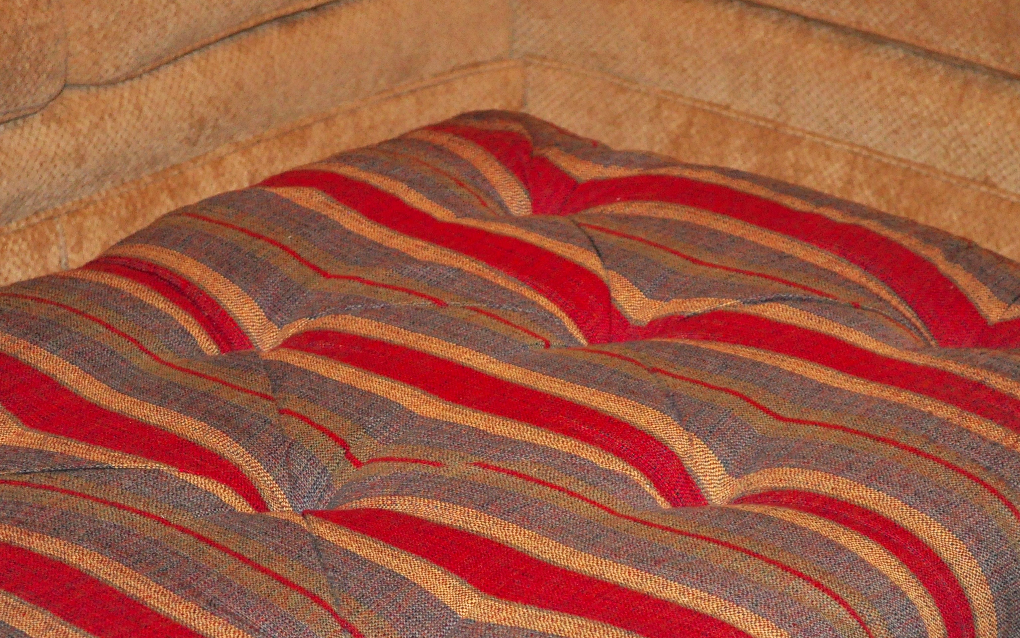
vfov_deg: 11.1
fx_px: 3272
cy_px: 445
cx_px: 554
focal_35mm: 118
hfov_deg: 17.7
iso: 1250
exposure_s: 1/125
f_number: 5.6
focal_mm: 55
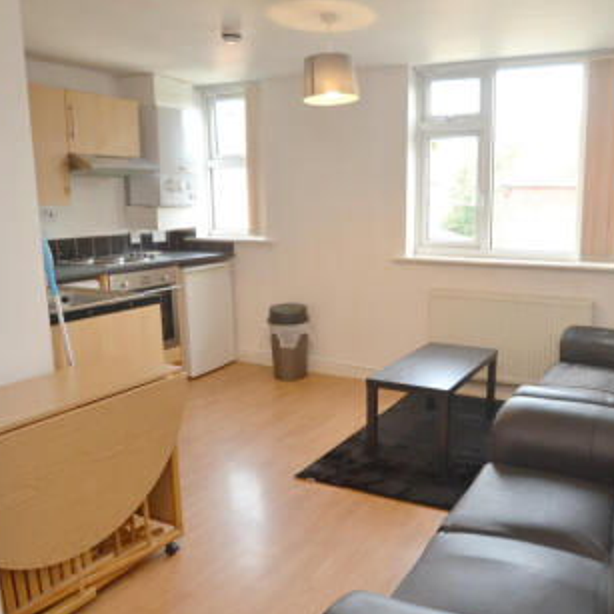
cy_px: 315
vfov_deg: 54.6
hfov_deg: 53.4
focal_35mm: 30
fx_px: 595
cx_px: 412
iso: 400
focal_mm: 15
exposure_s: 1/80
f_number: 4.5
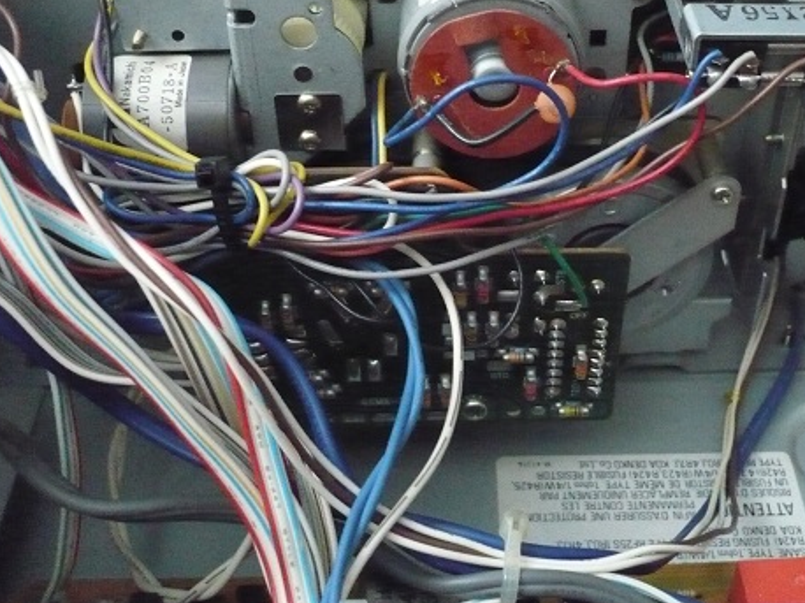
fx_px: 1092
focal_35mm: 47
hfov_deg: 40.2
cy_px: 219
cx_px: 507
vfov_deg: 30.7
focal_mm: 5.8
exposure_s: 1/25
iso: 1250
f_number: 2.8
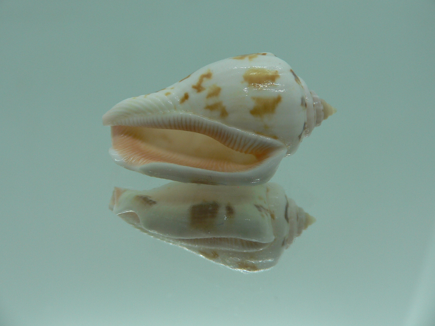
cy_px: 152
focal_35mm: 38
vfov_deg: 37.7
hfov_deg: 49.0
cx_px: 212
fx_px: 478
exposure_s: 1/80
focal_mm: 4.6
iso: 80
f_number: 2.8
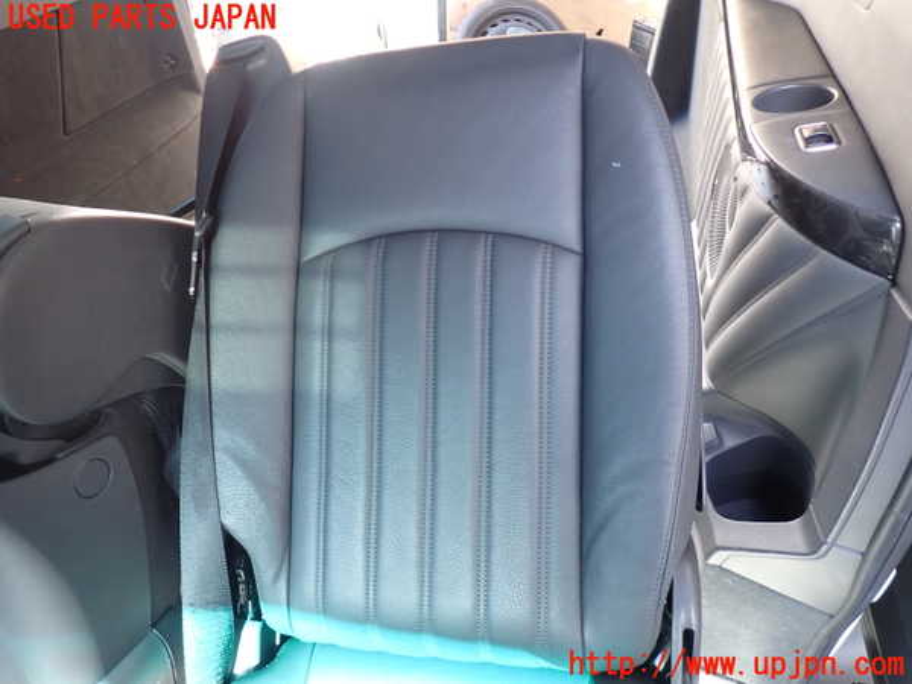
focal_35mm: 25
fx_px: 659
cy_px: 342
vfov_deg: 54.9
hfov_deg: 69.4
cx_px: 456
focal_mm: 4.5
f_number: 2
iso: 200
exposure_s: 1/60
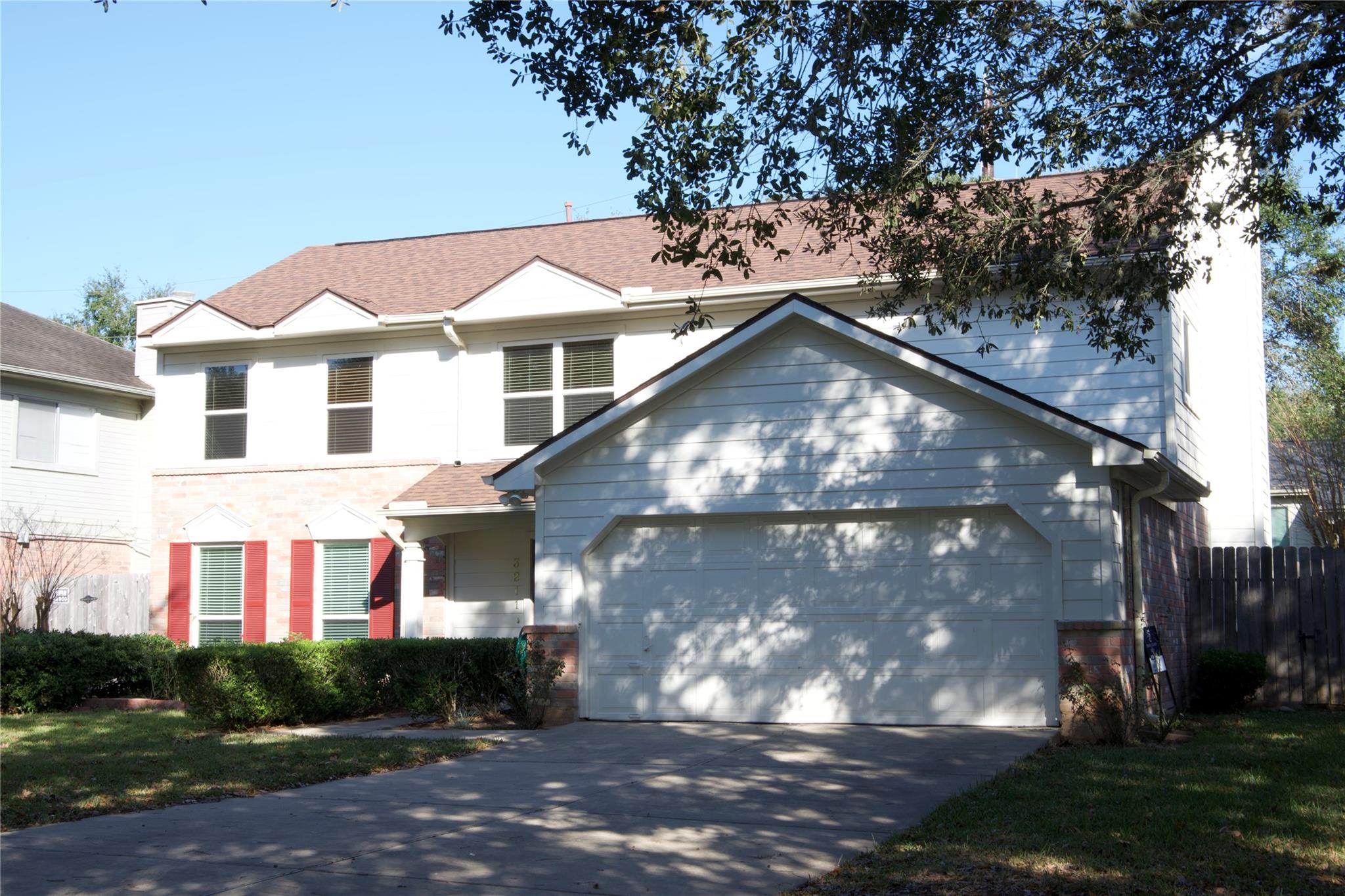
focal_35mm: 47
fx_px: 1755
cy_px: 448
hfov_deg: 41.9
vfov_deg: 28.6
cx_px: 672
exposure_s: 1/13
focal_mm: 47
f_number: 25
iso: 100
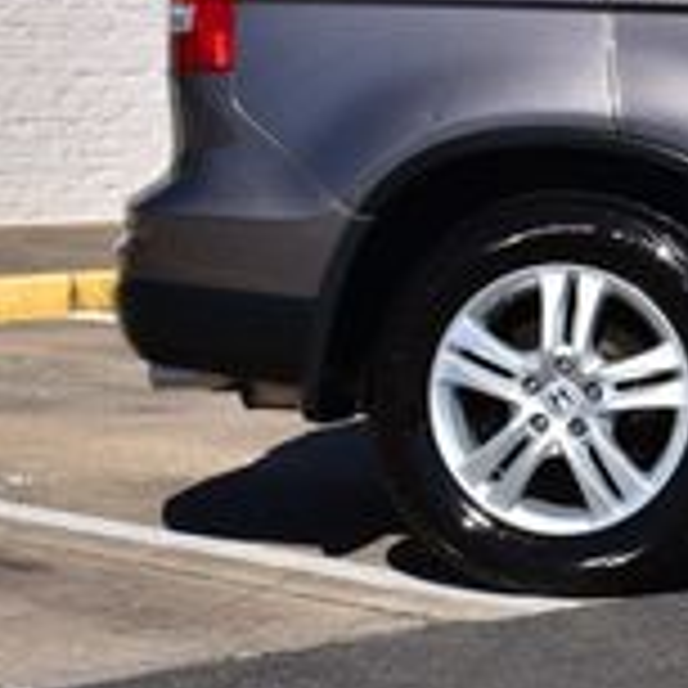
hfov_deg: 10.7
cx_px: 1147
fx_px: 3480
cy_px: 243
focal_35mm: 155
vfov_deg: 11.3
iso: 220
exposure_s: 1/500
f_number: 11
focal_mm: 29
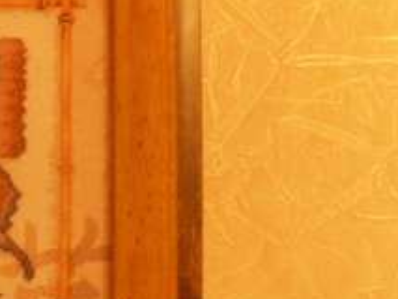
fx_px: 1127
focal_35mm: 98
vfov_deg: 15.1
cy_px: 111
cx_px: -101
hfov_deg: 18.8
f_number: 2.8
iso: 200
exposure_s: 1/10
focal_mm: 6.3
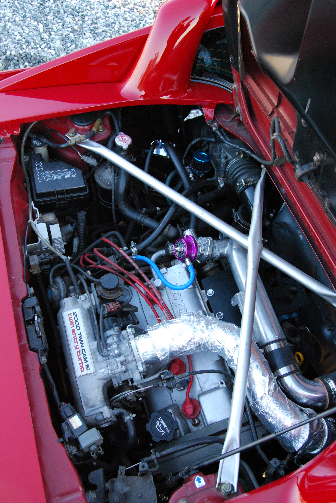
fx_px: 419
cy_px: 252
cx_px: 168
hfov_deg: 43.7
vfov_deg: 61.9
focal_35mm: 30
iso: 1600
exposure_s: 1/160
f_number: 6.3
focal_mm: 20
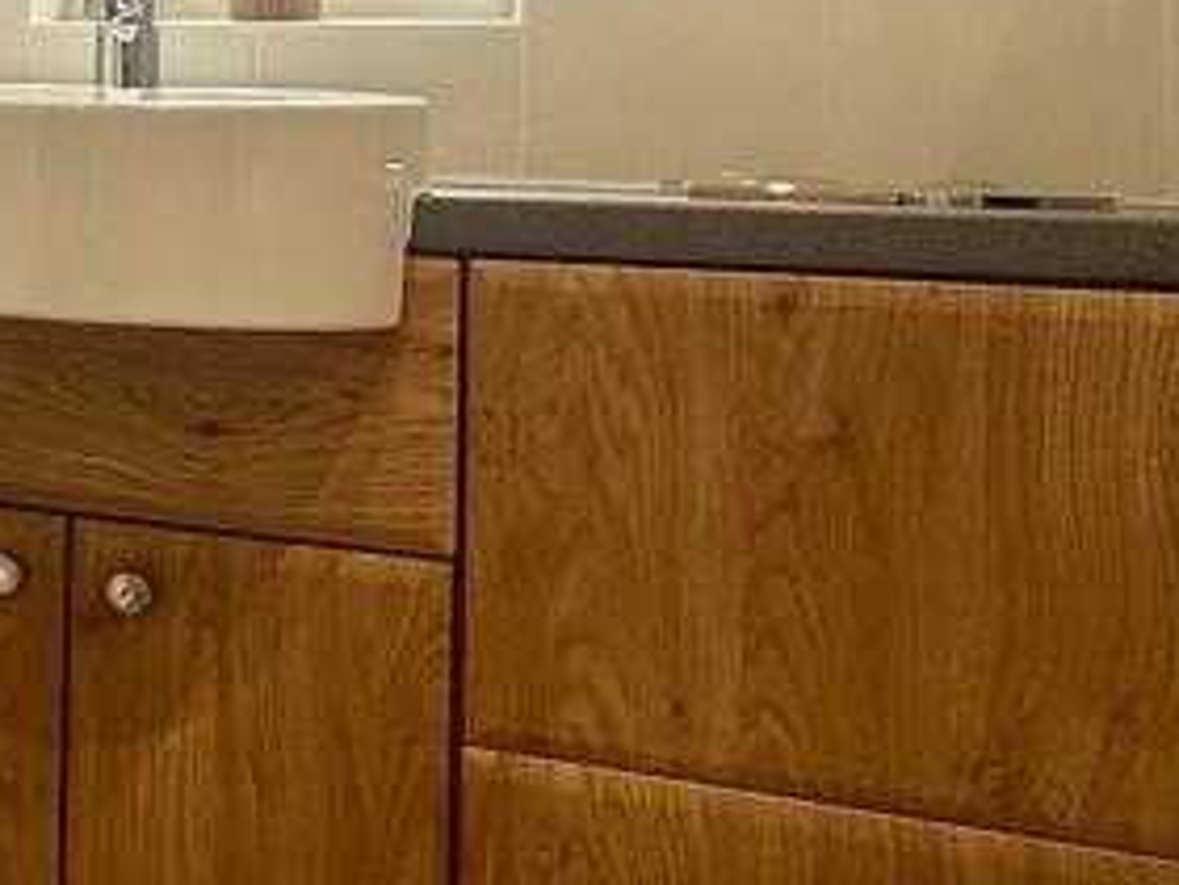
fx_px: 1738
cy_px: 80
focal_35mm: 51
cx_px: -386
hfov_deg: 29.5
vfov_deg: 27.5
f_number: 2.2
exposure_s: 1/99
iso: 100
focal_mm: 2.22
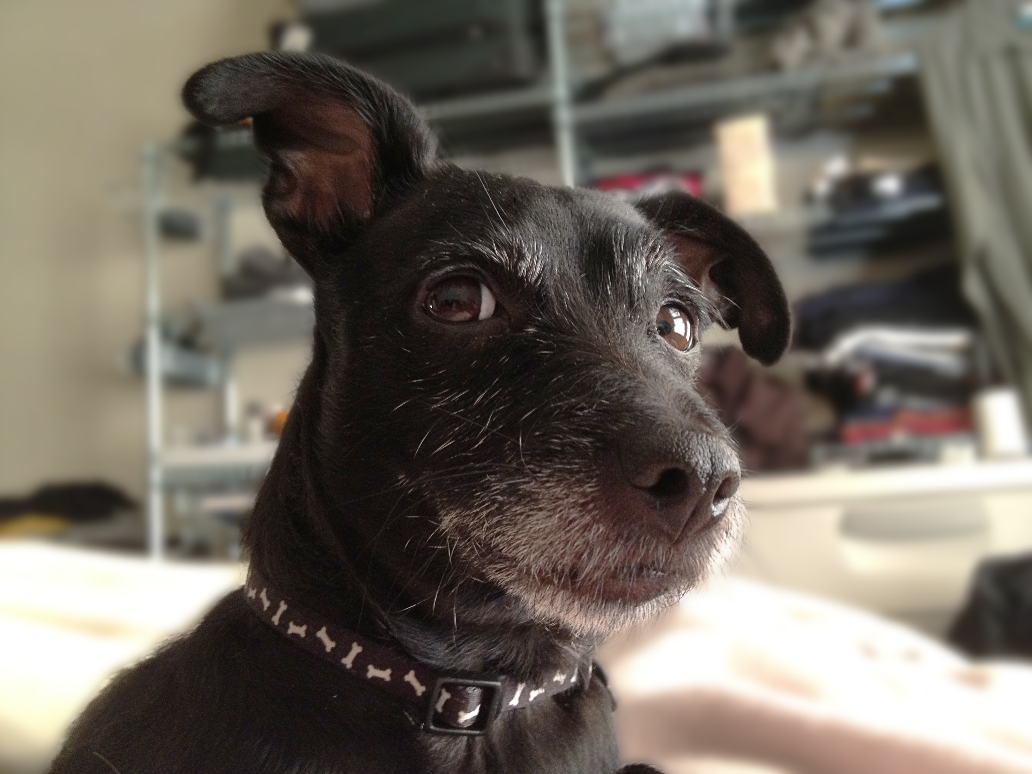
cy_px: 387
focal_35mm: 35
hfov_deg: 52.6
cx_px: 516
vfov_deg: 40.7
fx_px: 1043
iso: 200
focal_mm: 4.28
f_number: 2.4
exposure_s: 1/20
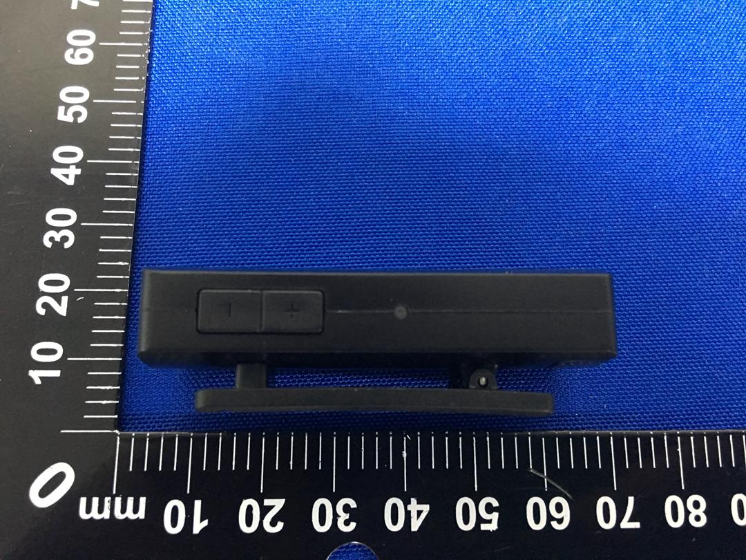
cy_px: 280
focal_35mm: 29
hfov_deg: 61.7
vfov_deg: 48.2
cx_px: 373
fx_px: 625
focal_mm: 4.15
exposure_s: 1/4
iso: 100
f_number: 2.2
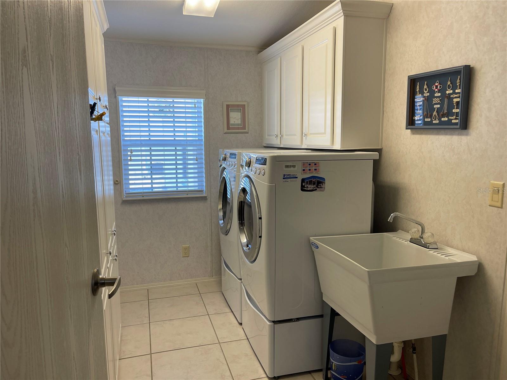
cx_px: 254
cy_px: 190
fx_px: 366
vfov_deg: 54.9
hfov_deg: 69.4
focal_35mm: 25
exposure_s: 1/120
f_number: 1.6
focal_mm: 5.1
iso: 64
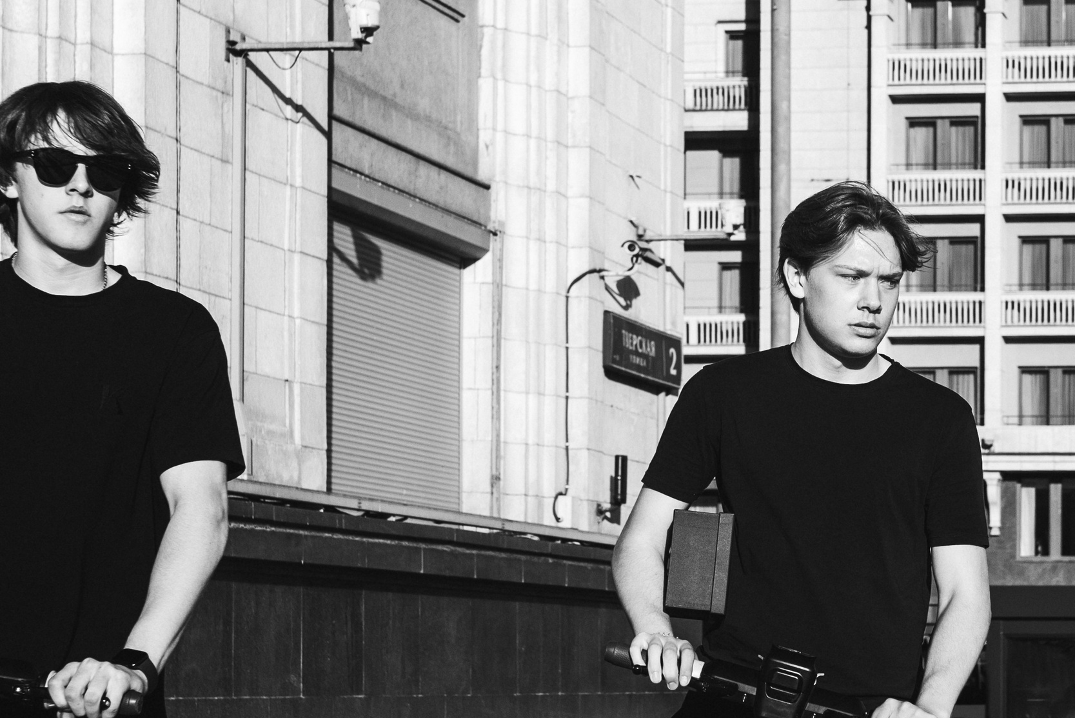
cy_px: 427
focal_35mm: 43
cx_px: 361
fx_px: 1285
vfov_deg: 31.1
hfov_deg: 44.8
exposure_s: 1/500
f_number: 4
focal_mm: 28
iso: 160
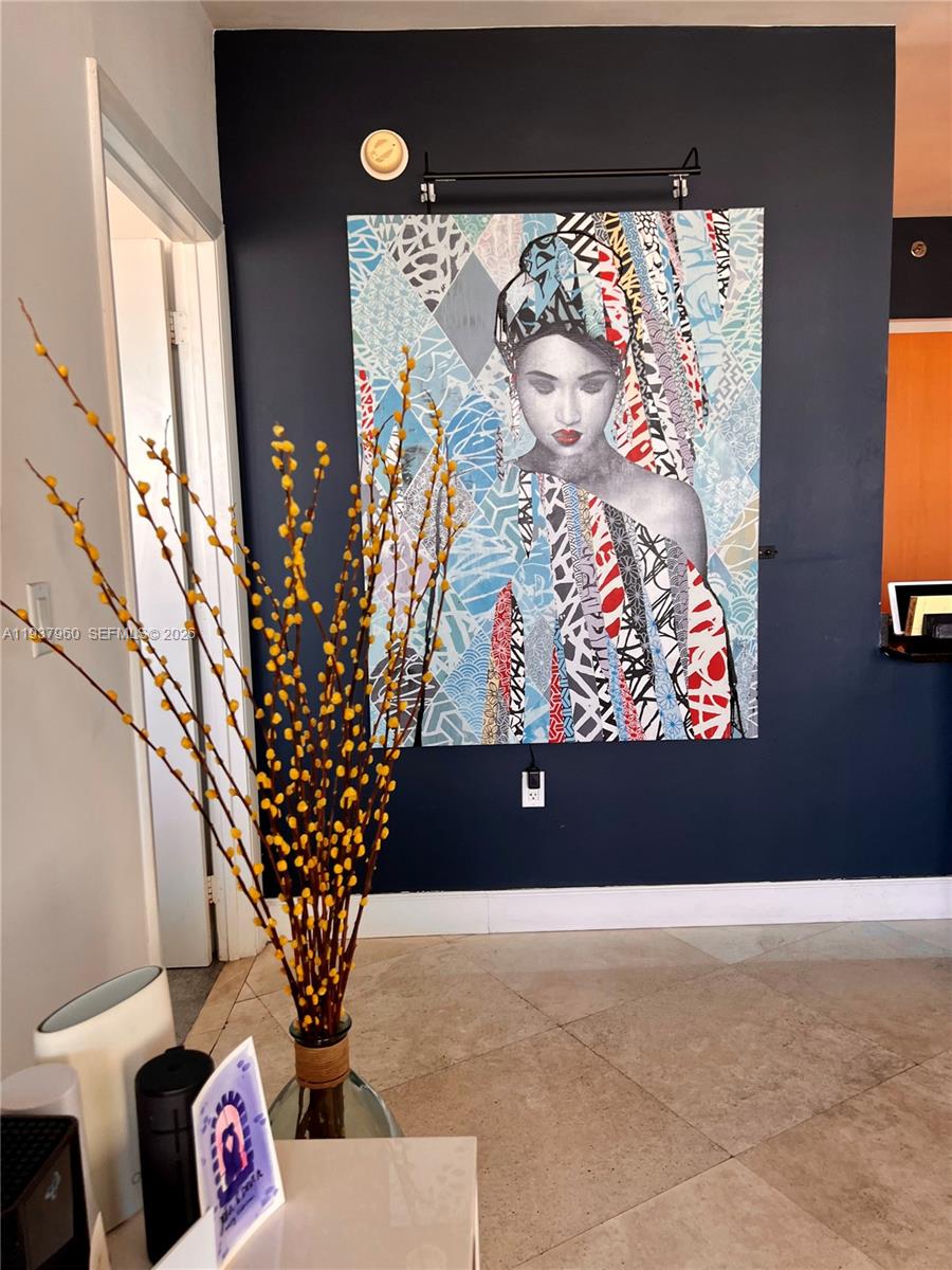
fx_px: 953
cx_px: 476
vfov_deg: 67.3
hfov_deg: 53.1
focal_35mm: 26
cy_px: 635
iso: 80
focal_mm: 5.7
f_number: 1.5
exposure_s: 1/120
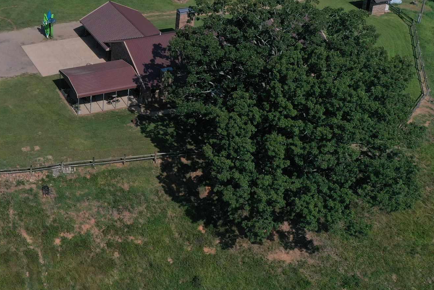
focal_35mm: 65
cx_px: 6
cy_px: 61
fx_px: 784
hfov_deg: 29.1
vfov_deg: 20.7
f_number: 7.1
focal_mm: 10.26
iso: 100
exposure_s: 1/800
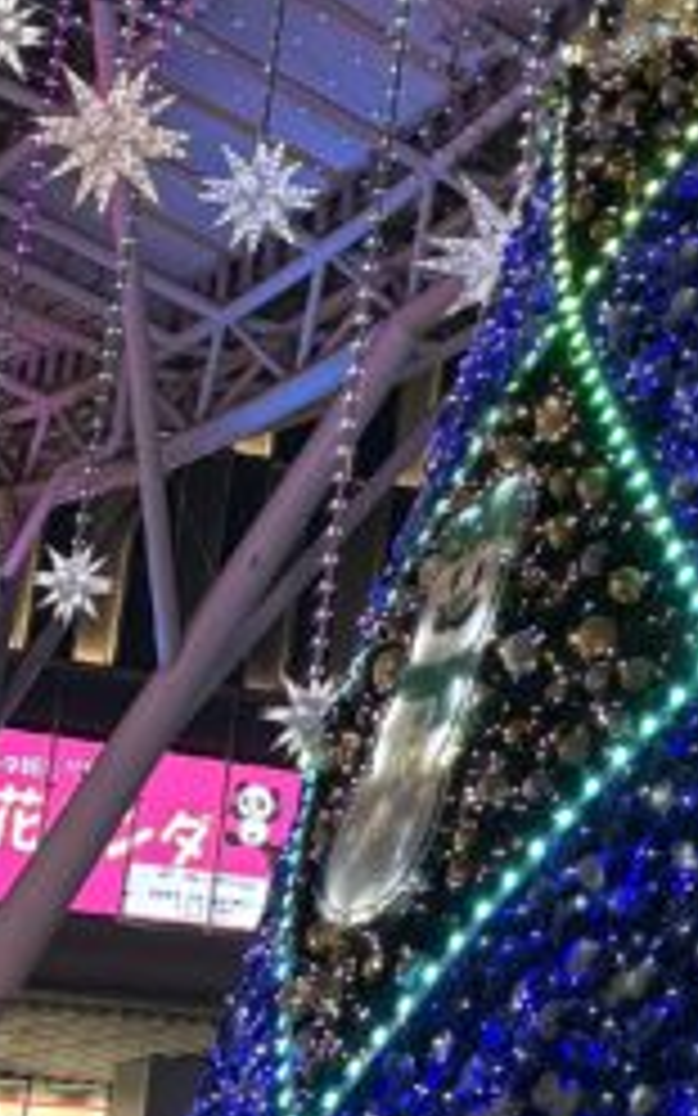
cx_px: 1202
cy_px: -180
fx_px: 3470
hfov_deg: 10.8
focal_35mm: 114
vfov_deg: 17.5
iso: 160
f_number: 1.6
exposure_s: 1/60
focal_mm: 5.96
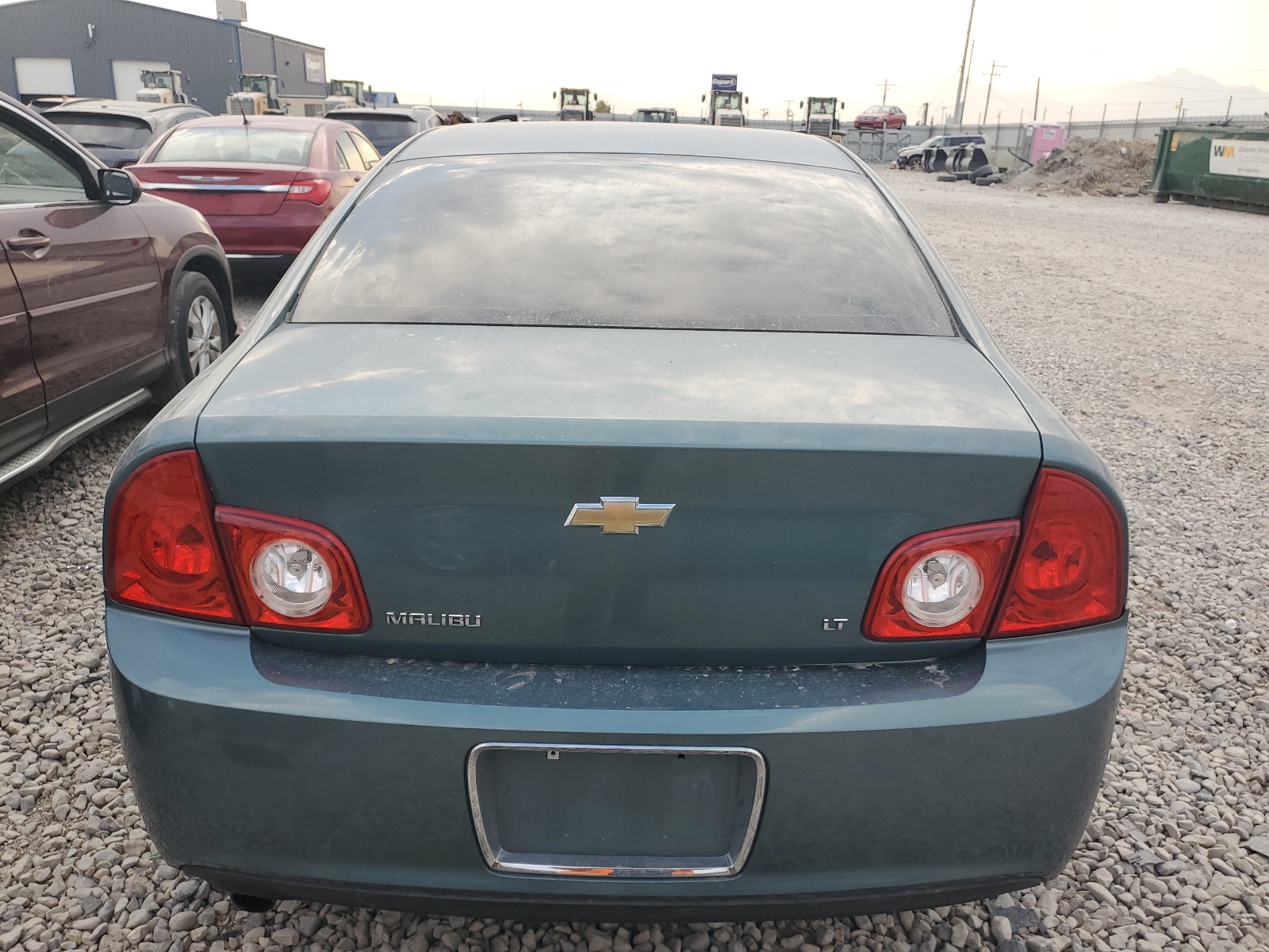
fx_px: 953
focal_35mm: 26
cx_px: 634
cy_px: 476
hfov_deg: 67.3
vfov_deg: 53.1
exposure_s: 1/500
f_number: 1.5
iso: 50
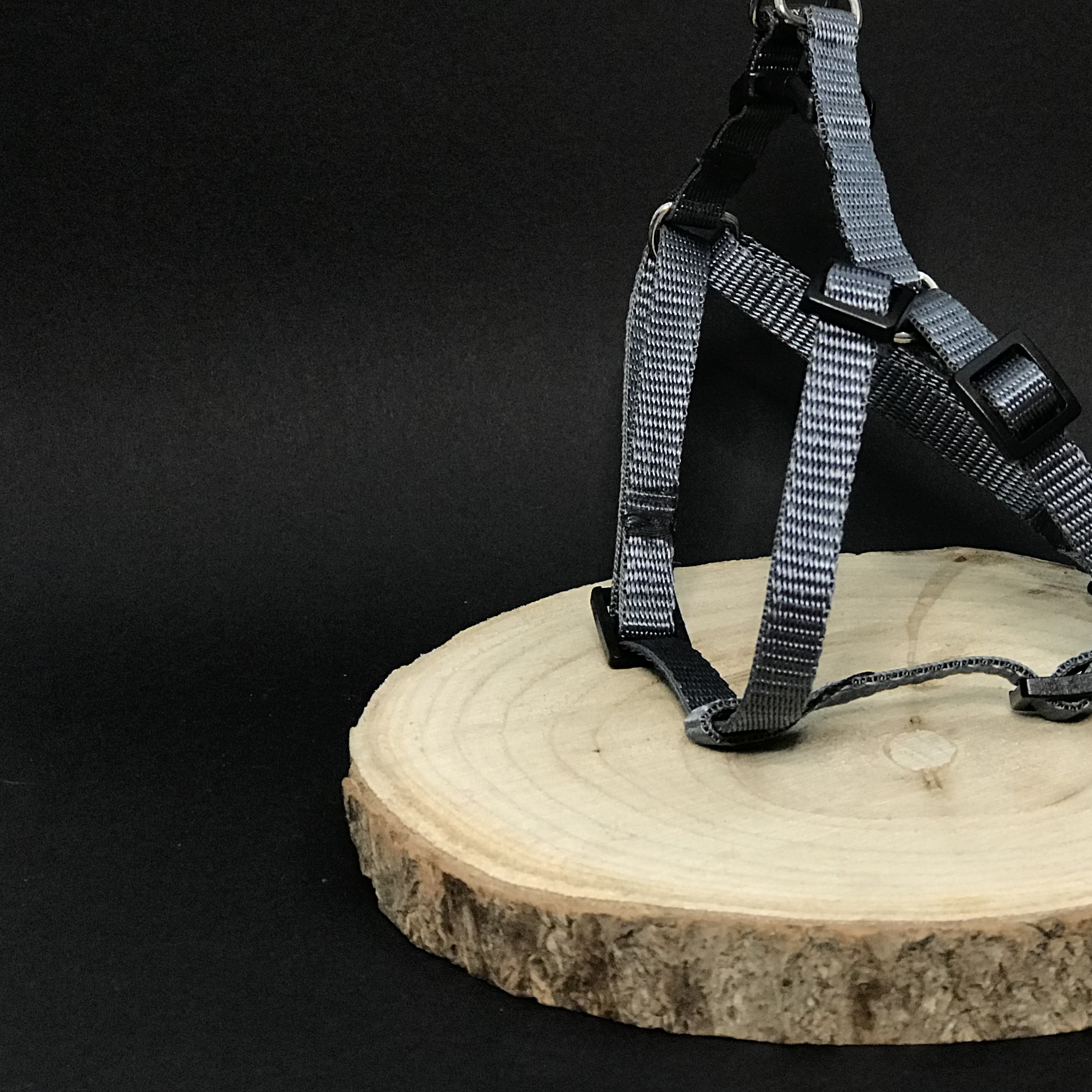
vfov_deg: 21.9
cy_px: 502
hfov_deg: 21.7
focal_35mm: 79
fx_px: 2820
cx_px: 820
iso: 200
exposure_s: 1/50
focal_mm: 6.6
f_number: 2.8
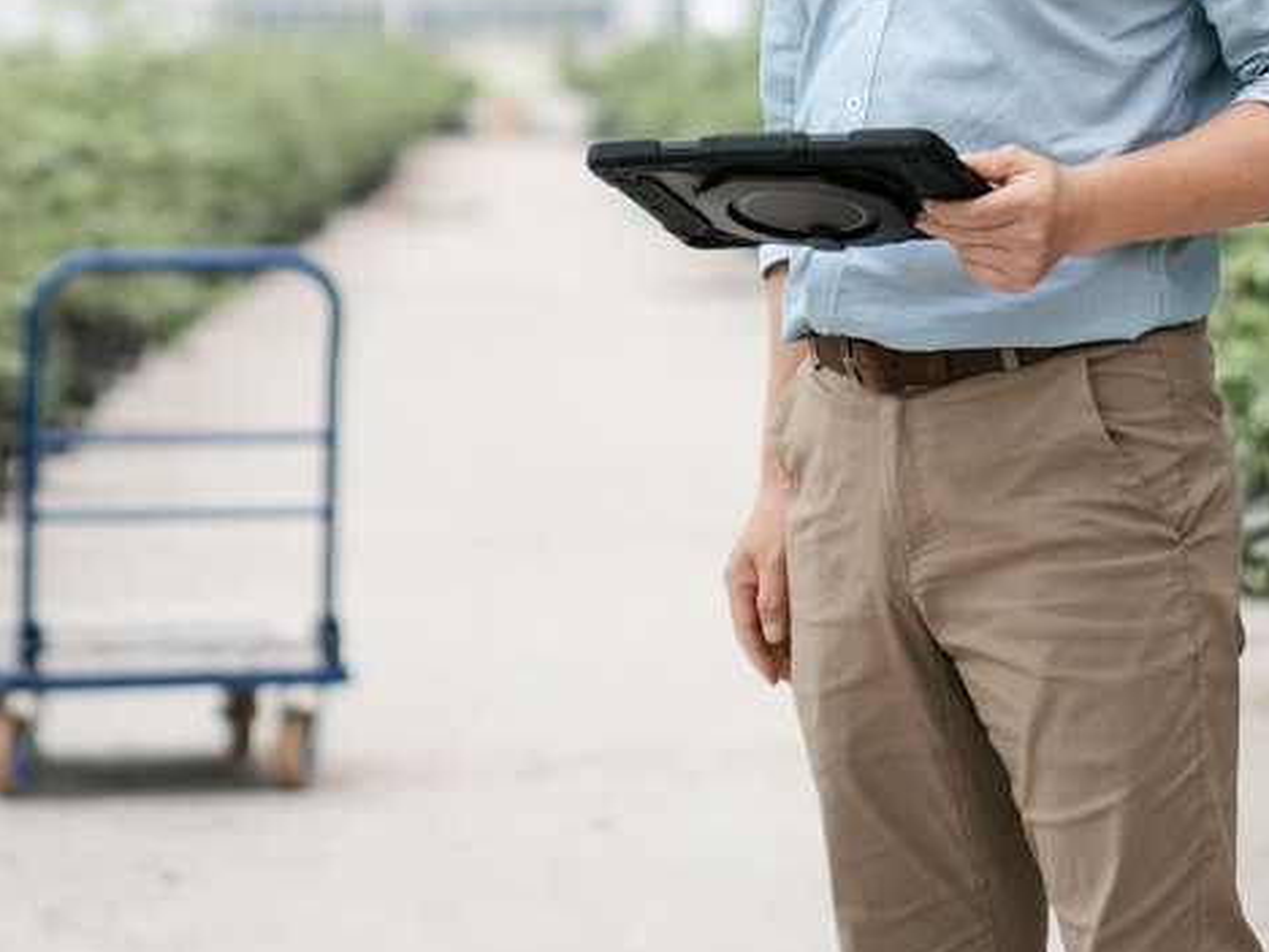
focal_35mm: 181
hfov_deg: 10.9
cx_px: 602
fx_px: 6635
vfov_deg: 8.1
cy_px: -365
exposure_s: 1/125
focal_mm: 55
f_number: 1.8
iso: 100
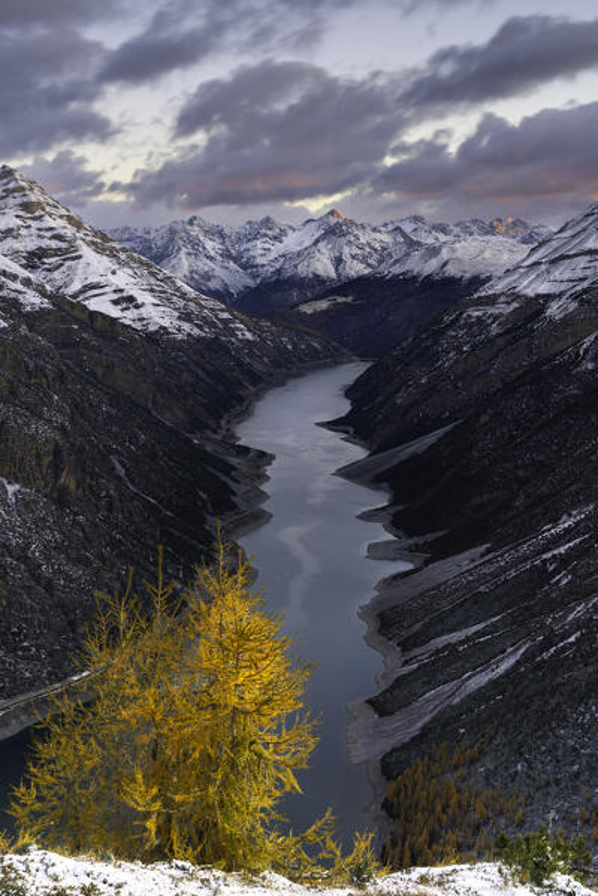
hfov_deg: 27.0
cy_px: 448
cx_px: 299
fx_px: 1246
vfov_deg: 39.6
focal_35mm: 50
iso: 100
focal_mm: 50
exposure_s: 2
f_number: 13
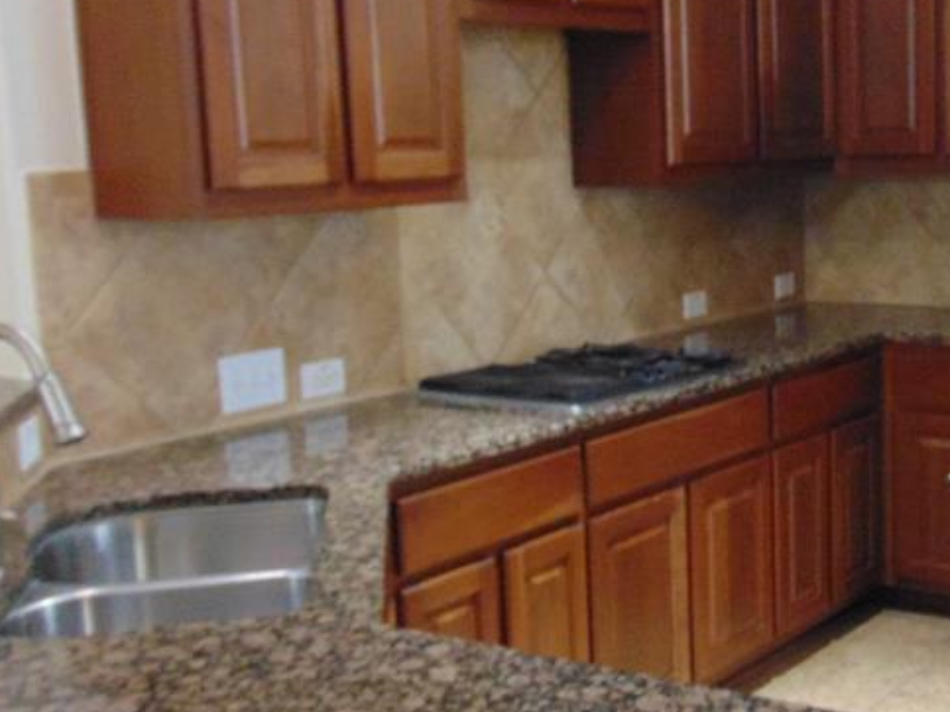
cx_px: 806
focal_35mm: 53
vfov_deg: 27.5
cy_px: 348
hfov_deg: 34.6
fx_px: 1454
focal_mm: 4.5
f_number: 3
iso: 400
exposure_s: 1/15
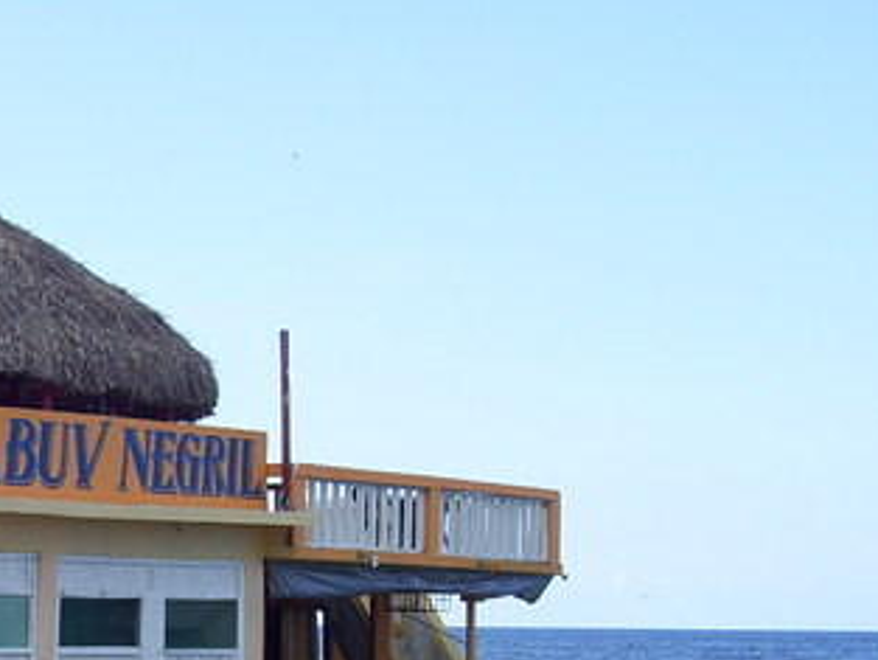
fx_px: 2334
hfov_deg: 20.7
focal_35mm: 92
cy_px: 576
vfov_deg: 15.9
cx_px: 20
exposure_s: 1/250
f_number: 5.6
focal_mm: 7.6
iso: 80
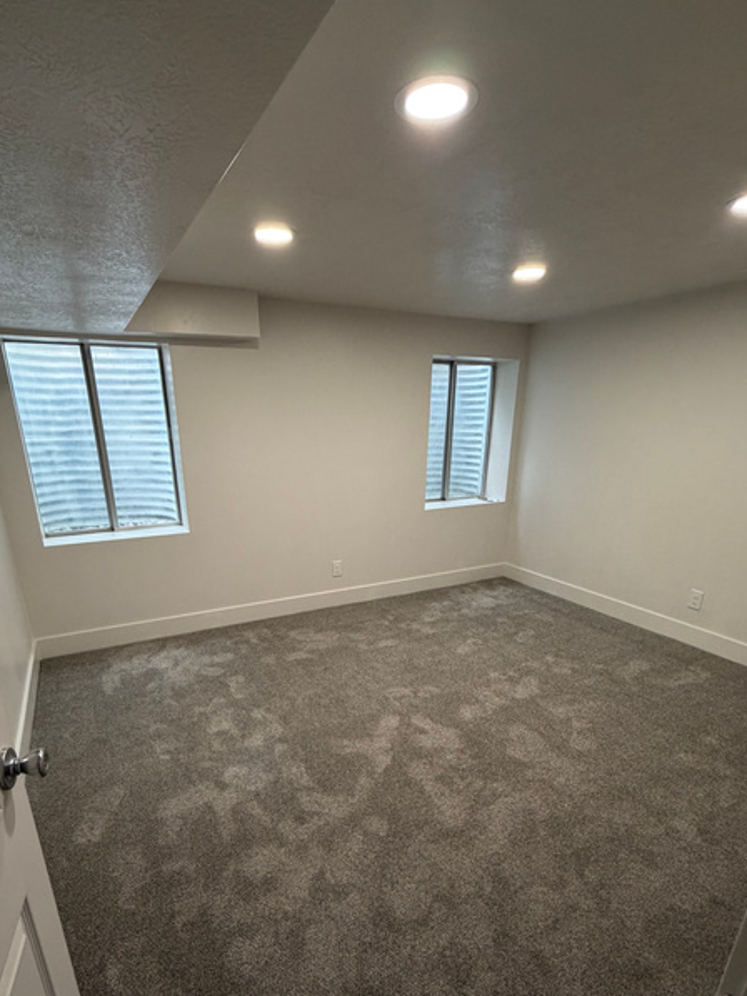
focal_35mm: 18
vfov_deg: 86.5
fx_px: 518
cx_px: 352
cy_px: 604
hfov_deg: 71.6
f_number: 2.2
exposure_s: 1/120
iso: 250
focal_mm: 2.22
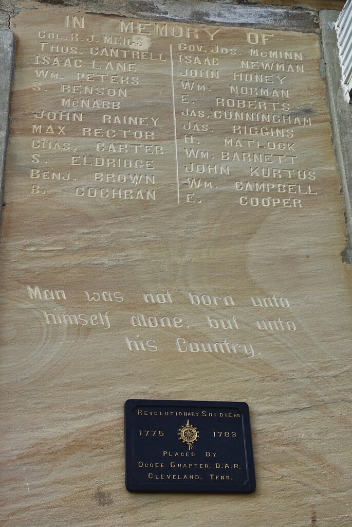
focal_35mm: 64
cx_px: 176
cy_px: 264
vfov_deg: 31.4
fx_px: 936
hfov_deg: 21.3
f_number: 8
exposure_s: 1/180
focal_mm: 42.5
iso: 100
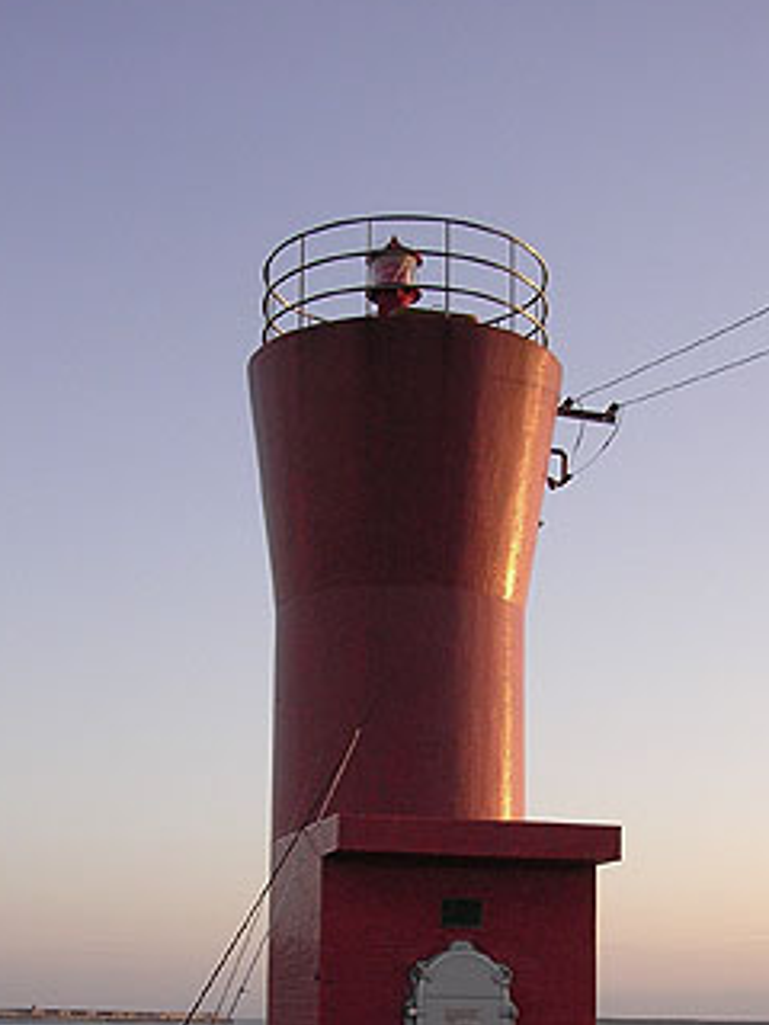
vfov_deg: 33.2
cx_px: 429
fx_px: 1688
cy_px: 750
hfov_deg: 25.6
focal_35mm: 57
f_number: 2.8
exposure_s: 1/310
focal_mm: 5.8
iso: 100
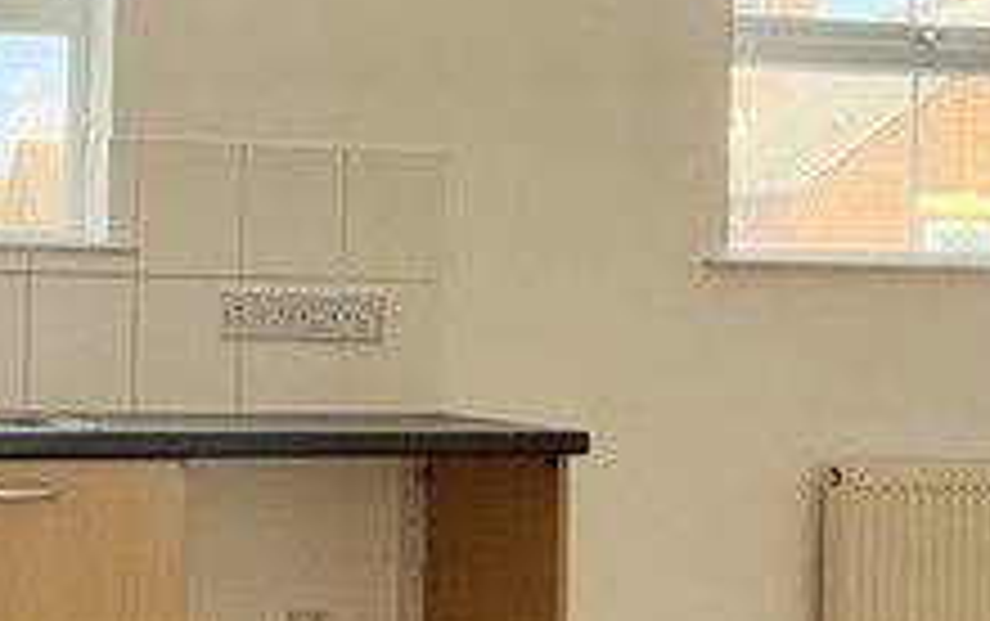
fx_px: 1864
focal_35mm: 69
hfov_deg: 28.7
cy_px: 324
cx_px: 112
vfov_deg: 18.9
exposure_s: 1/115
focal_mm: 2.22
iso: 64
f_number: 2.2
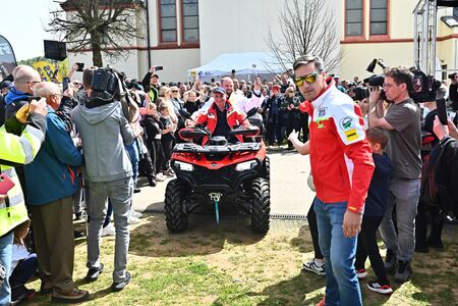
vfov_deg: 37.9
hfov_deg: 54.4
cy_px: 153
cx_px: 229
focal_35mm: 35
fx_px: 445
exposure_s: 1/2000
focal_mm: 35
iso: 1600
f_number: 9
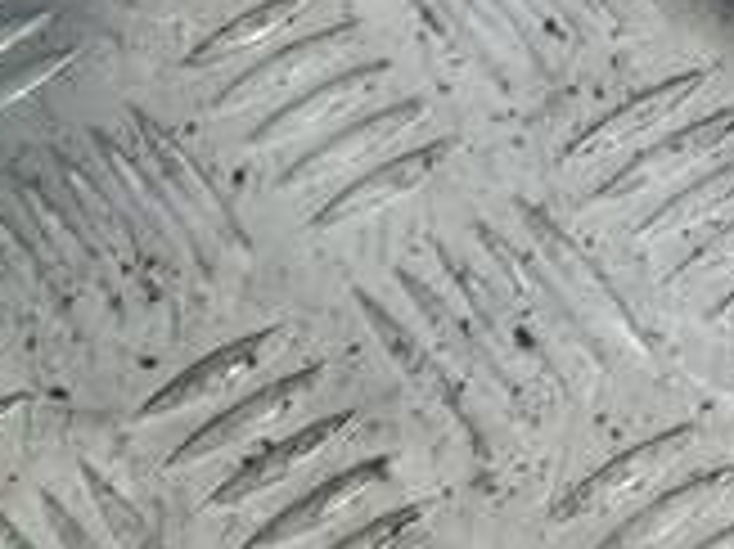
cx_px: -608
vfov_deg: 8.8
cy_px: -598
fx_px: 3327
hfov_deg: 11.6
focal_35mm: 157
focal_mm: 4.6
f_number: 1.8
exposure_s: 1/50
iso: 40
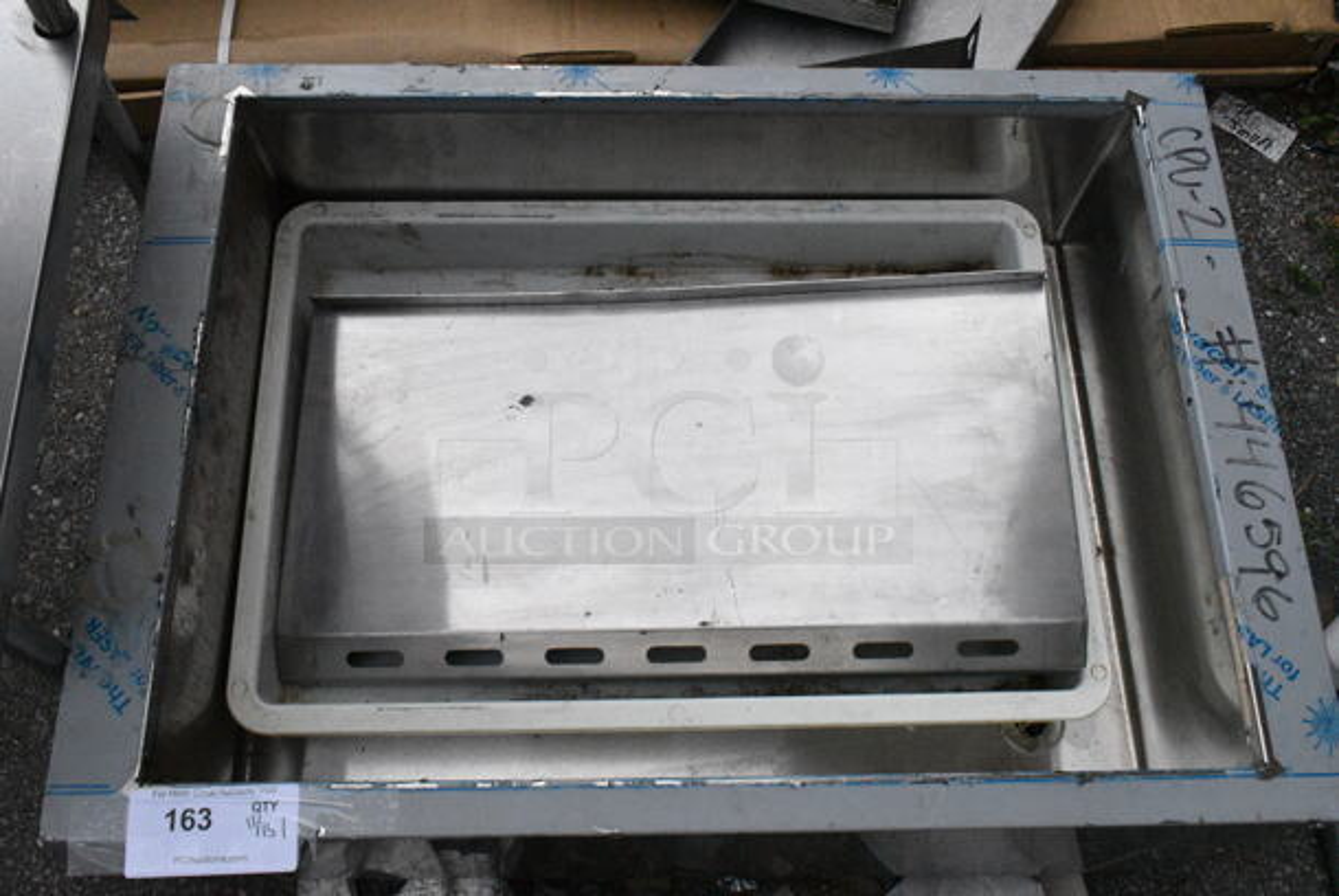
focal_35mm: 34
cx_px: 670
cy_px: 448
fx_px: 1284
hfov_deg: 55.1
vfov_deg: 38.4
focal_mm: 23
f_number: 16
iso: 6400
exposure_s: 1/1000
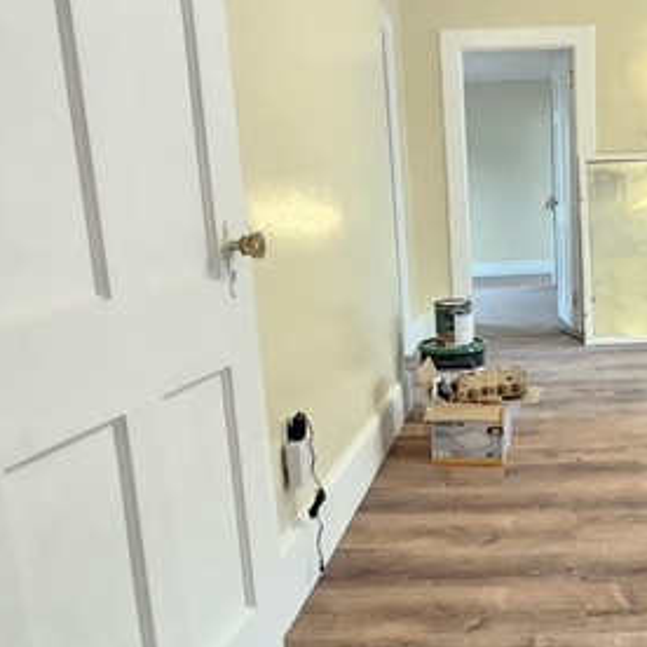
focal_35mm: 32
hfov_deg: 47.6
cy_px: 333
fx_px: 677
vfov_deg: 51.1
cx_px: 539
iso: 400
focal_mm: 2.2
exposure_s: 1/30
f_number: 2.2
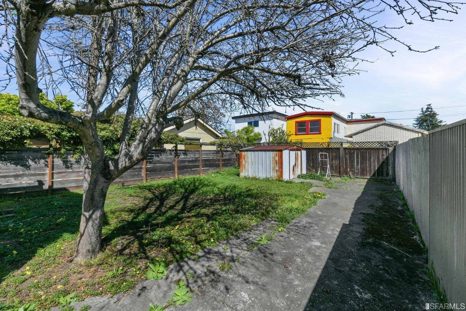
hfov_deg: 100.4
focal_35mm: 15
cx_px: 233
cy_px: 156
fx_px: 194
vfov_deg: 77.3
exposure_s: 1/40
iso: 64
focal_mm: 15
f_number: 16
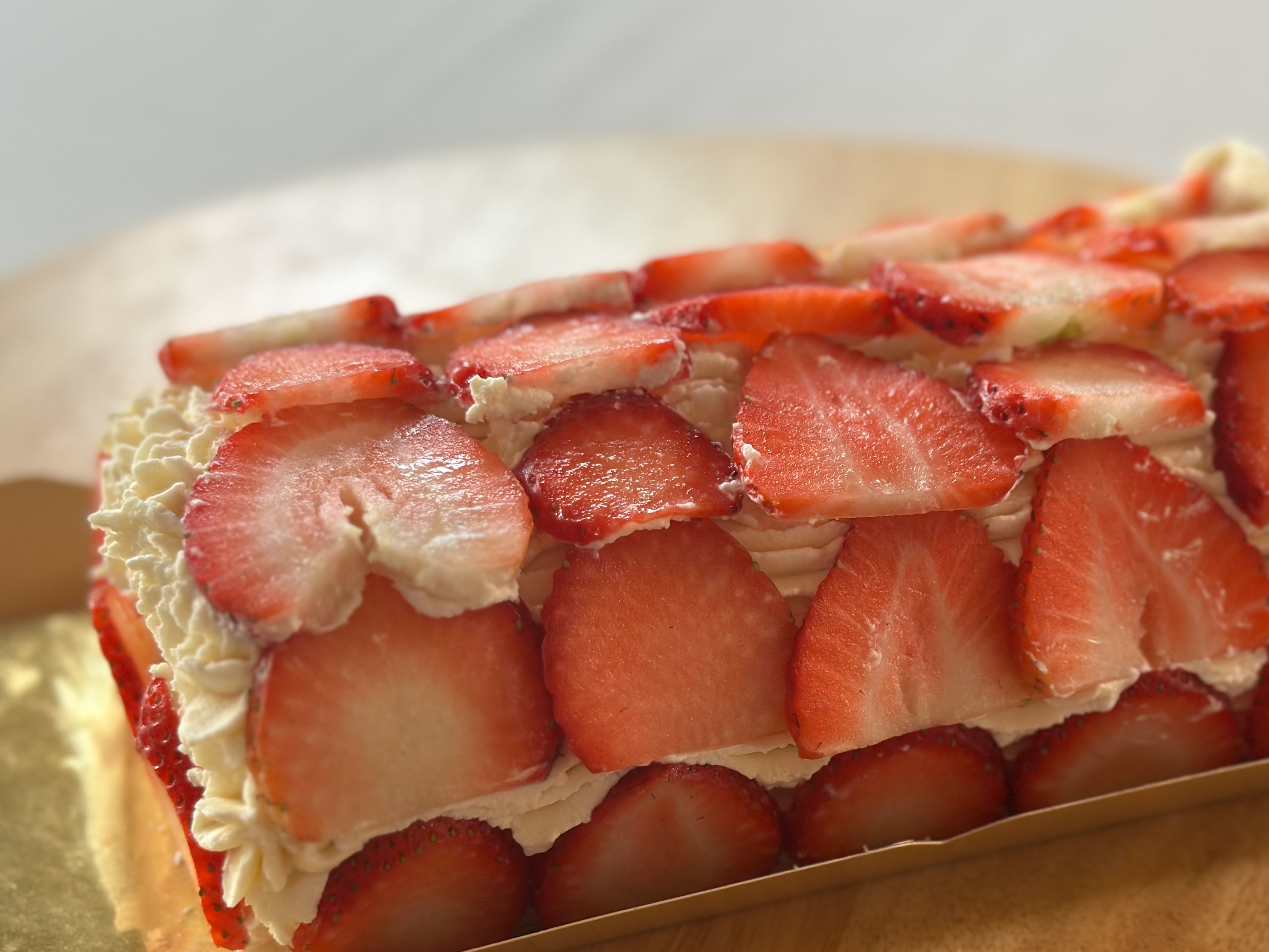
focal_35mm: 61
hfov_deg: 31.6
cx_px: 761
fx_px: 2236
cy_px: 581
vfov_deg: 24.0
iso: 125
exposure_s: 1/60
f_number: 1.78
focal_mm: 6.86
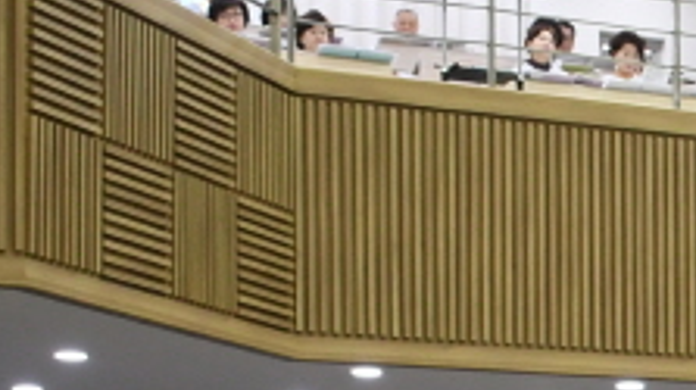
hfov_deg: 15.0
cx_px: 1124
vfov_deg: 8.9
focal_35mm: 130
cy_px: 694
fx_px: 2397
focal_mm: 18
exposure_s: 1/80
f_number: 3.5
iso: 1250
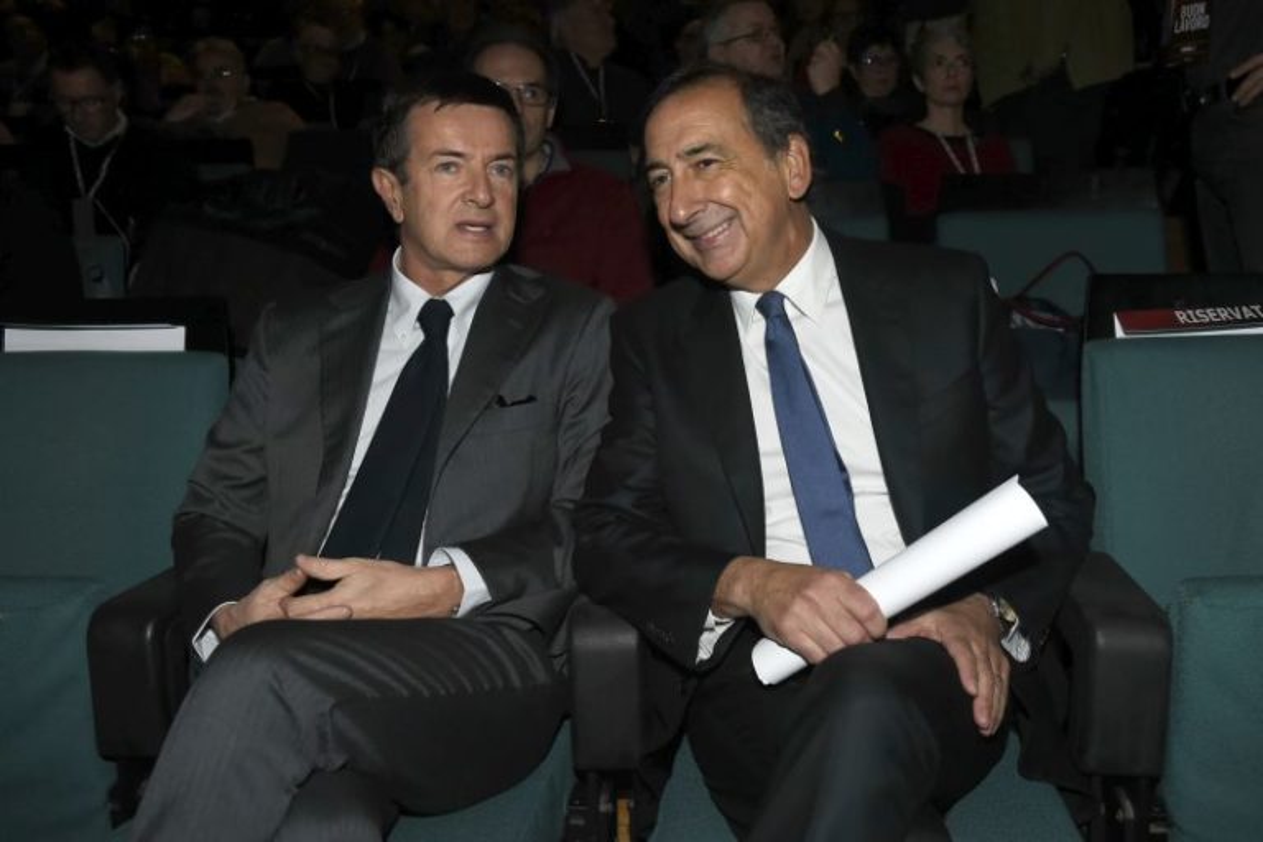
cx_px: 632
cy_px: 421
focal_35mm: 29
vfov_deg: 45.0
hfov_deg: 63.7
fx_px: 1017
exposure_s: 1/200
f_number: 5.6
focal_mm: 29
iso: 2000
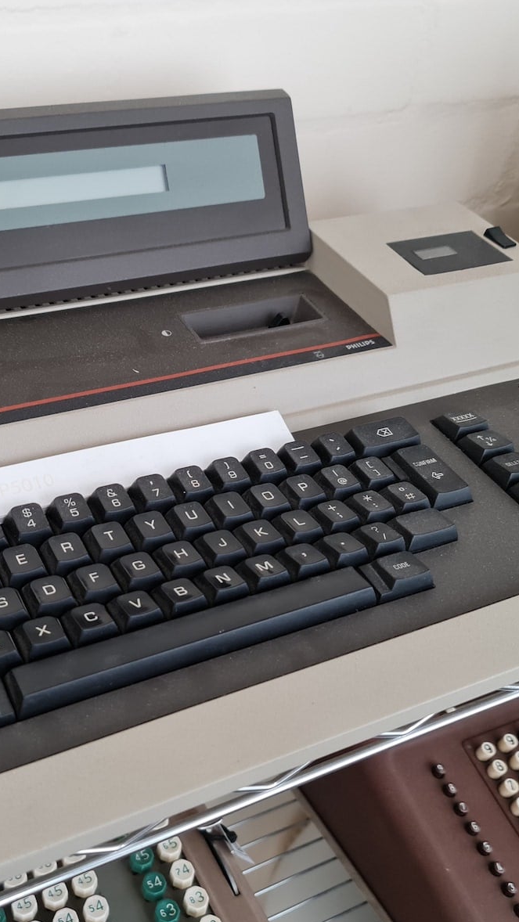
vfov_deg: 54.0
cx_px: 142
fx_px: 905
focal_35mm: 37
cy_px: 468
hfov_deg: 31.5
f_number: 1.8
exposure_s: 1/100
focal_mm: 7
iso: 250
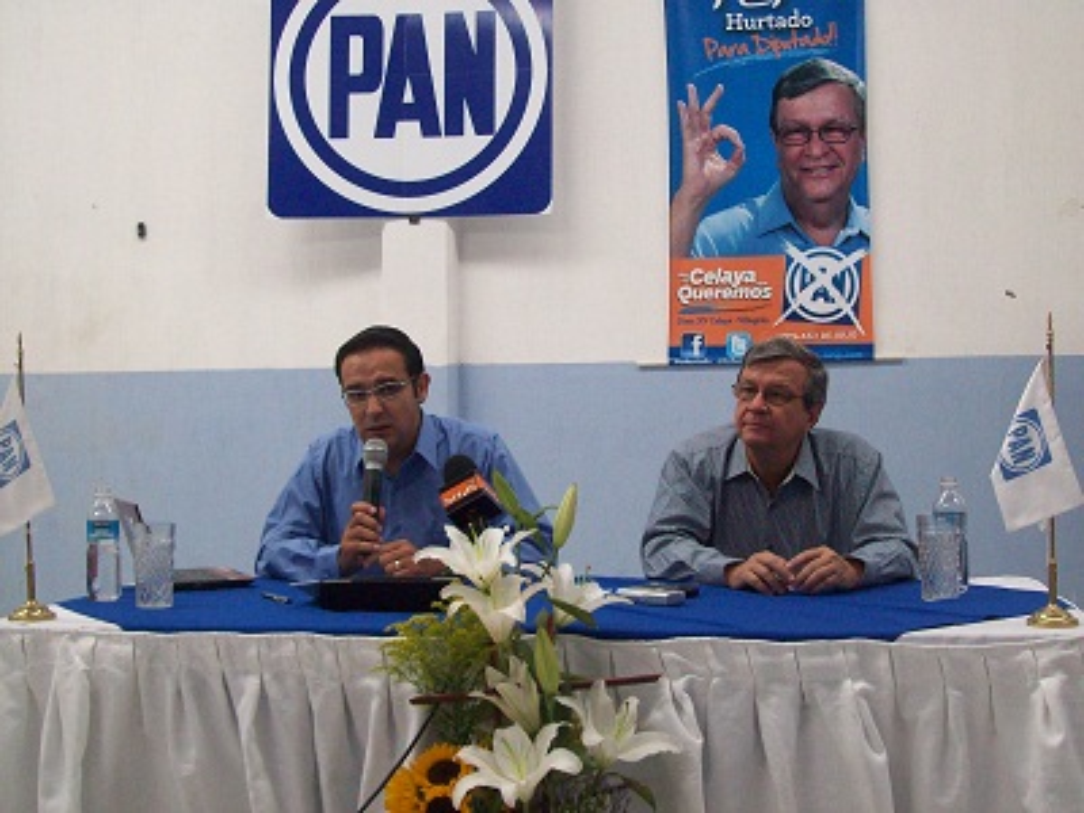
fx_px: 1409
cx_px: 542
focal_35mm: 45
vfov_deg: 32.2
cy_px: 406
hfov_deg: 42.1
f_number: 3
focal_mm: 7.6
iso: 200
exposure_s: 1/120
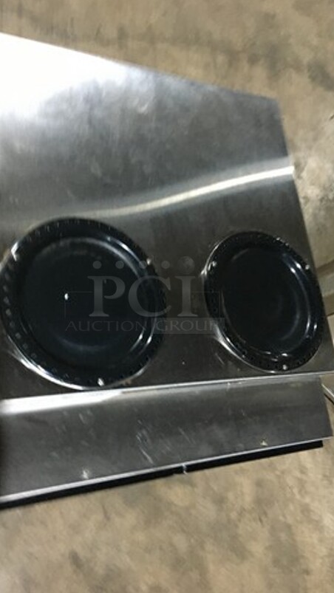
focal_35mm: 32
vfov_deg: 61.0
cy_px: 295
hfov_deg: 36.6
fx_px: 504
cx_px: 143
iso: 200
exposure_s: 1/15
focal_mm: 4.15
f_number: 2.2
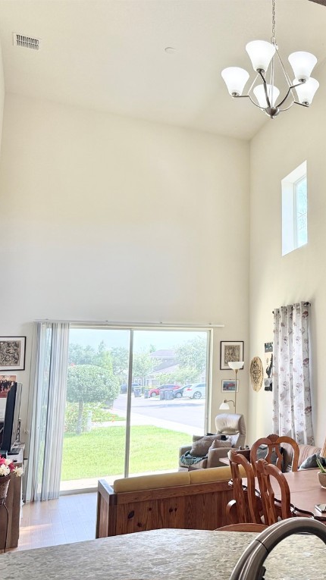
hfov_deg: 30.5
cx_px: 350
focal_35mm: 35
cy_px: 290
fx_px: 538
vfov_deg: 56.6
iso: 125
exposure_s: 1/223
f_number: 1.78
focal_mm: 6.76
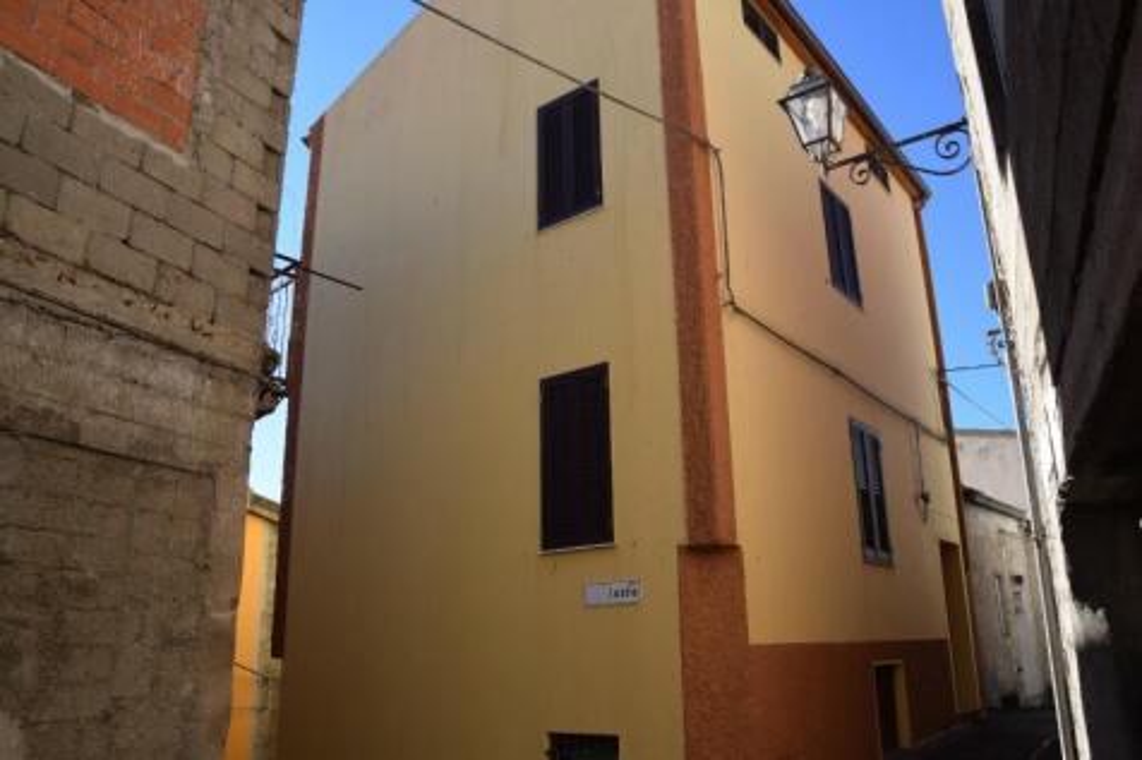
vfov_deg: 47.9
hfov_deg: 67.4
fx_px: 856
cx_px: 571
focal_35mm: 27
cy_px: 380
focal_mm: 18
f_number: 8
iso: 200
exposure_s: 1/250
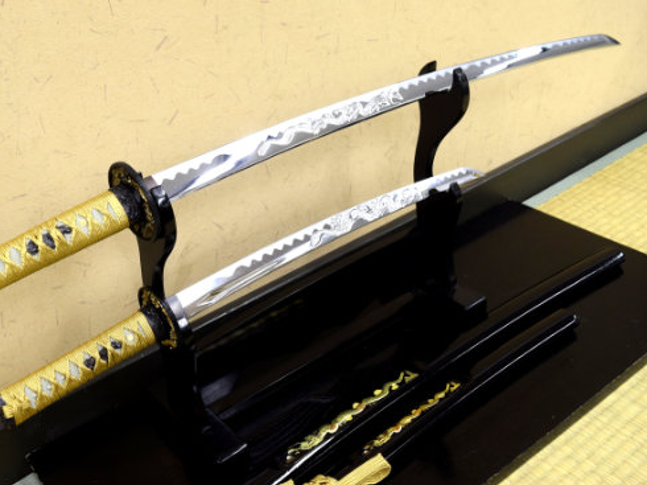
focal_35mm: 40
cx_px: 235
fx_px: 740
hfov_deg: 46.7
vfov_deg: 36.2
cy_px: 251
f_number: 6.3
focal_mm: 21
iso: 640
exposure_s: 1/30
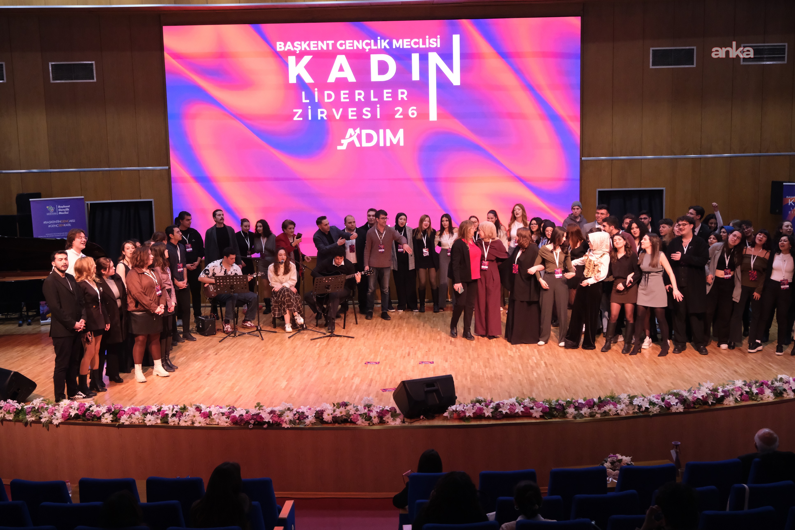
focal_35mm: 39
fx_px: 861
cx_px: 398
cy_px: 265
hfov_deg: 49.6
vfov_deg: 34.2
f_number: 6.4
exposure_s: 1/125
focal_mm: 26
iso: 3200
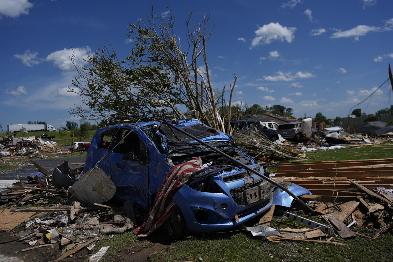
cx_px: 197
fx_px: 284
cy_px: 123
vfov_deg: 49.5
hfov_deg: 69.4
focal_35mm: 26
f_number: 2.2
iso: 125
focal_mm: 24
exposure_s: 1/12800
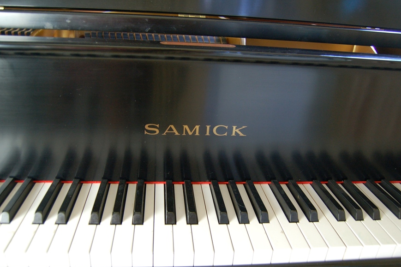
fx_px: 312
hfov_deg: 65.5
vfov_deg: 46.4
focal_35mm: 28
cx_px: 197
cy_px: 130
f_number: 3.5
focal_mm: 18
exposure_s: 1/10
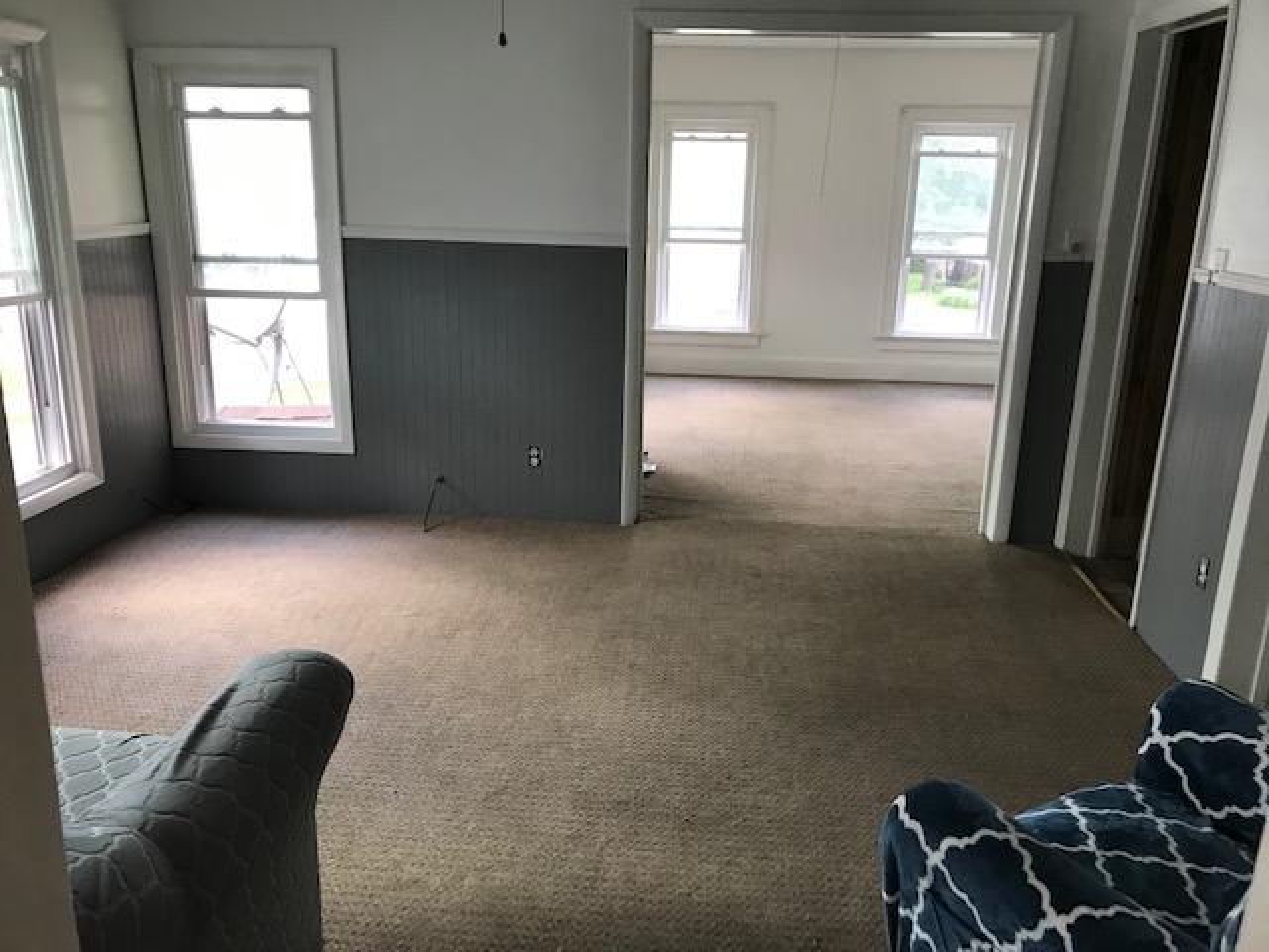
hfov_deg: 63.4
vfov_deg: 49.7
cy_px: 476
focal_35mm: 28
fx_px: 1026
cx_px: 634
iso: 32
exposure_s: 1/30
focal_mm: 3.99
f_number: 1.8
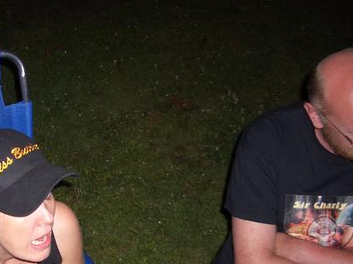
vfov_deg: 26.4
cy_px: 180
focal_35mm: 55
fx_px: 561
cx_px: 79
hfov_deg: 34.1
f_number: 2.6
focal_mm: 5.8
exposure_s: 1/40
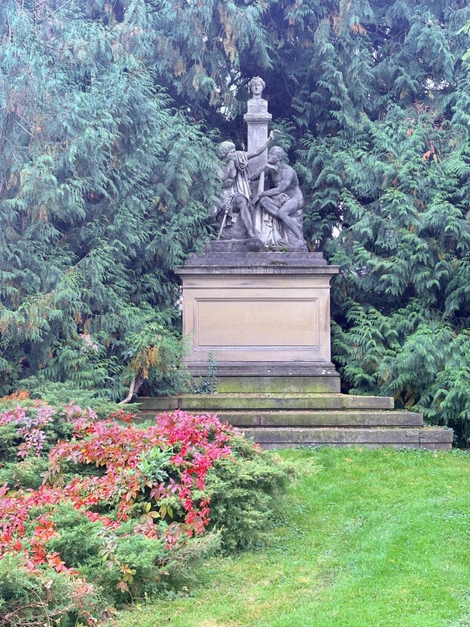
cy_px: 314
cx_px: 235
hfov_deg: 28.0
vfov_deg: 36.8
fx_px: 941
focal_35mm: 52
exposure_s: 1/122
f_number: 1.6
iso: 40
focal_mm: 5.96
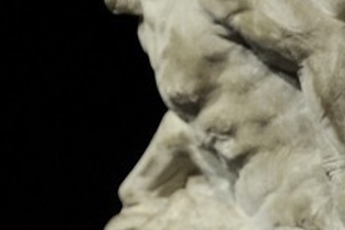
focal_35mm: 213
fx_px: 2041
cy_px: 157
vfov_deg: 6.4
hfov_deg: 8.3
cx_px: 1019
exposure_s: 1/10
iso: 800
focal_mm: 32
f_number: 5
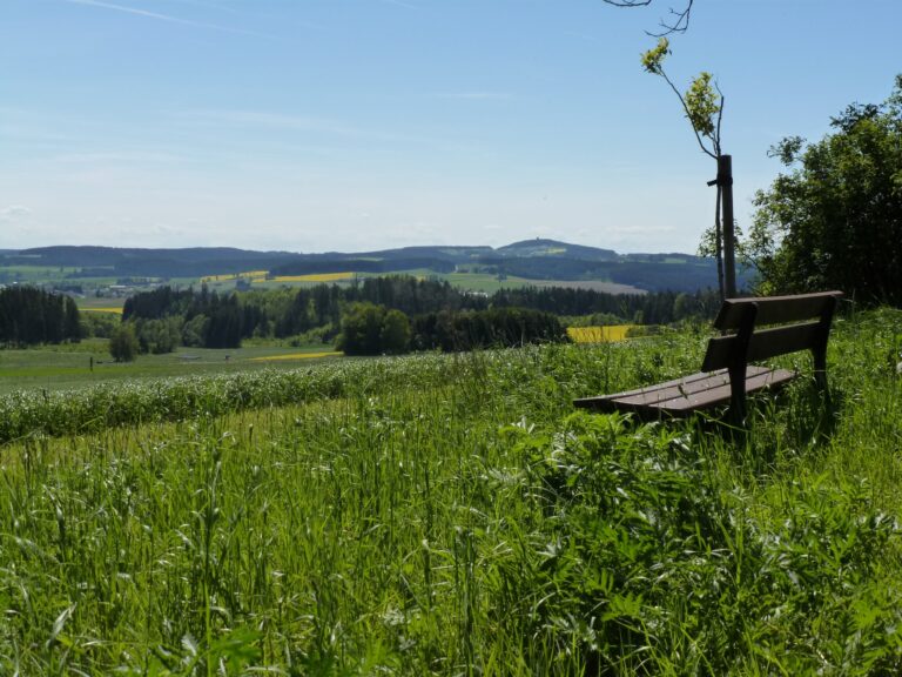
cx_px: 451
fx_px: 1485
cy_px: 338
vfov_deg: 25.7
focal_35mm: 57
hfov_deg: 33.8
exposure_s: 1/640
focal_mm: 10.1
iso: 160
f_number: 5.6
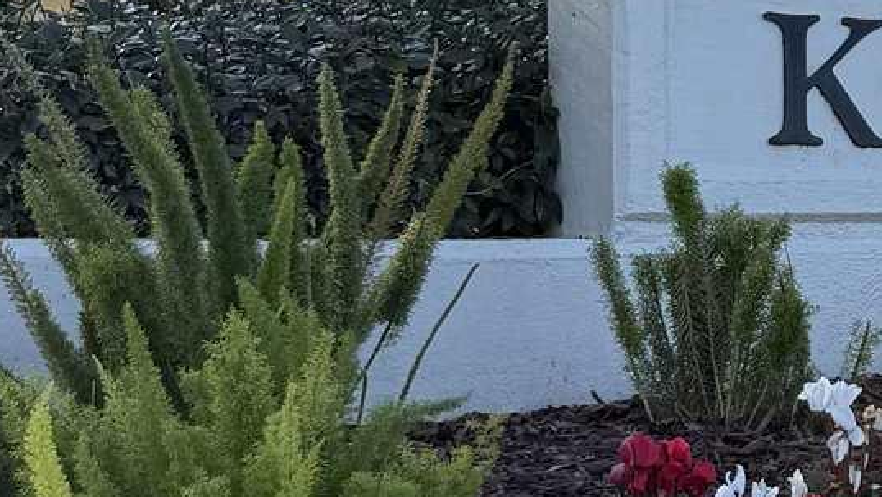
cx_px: 1385
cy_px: 169
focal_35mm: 112
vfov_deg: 10.8
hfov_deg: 17.0
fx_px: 2620
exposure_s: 1/1522
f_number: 1.78
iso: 80
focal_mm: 6.76
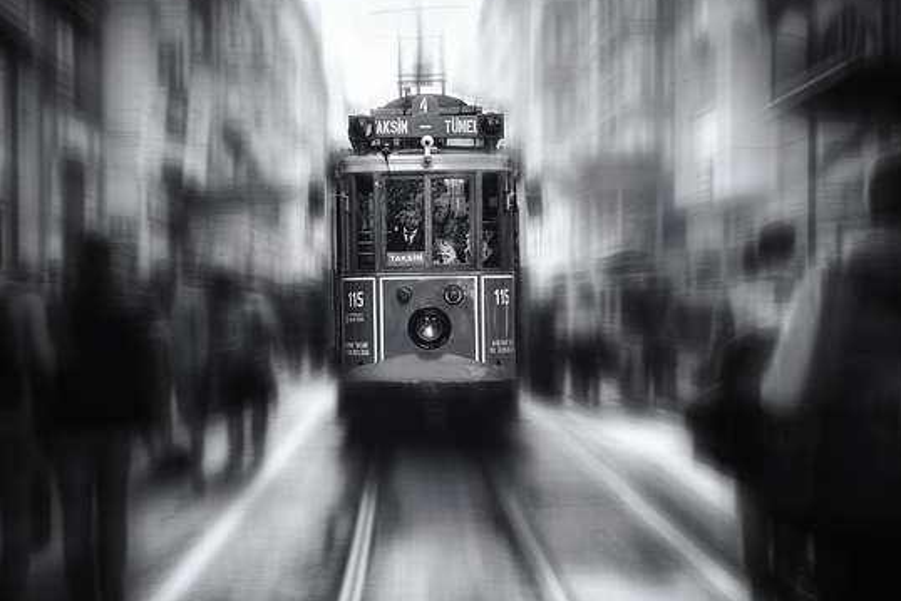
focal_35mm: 78
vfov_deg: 17.5
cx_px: 409
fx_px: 1953
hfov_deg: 26.0
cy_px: 310
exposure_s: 1/125
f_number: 8
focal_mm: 70
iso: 400
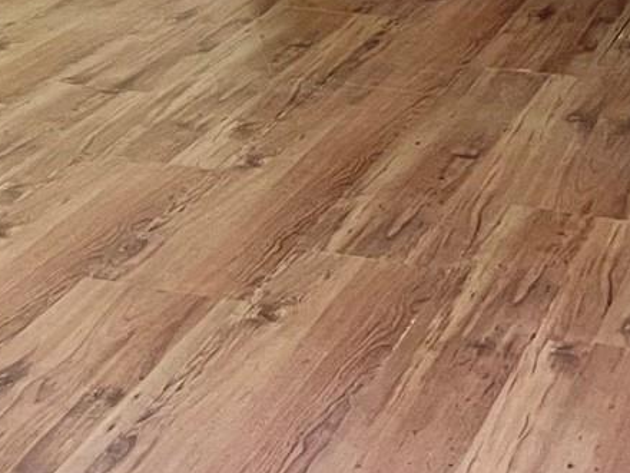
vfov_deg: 10.8
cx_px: 139
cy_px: -591
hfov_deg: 16.2
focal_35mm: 121
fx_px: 2202
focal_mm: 4.2
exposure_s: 1/60
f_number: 1.6
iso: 80
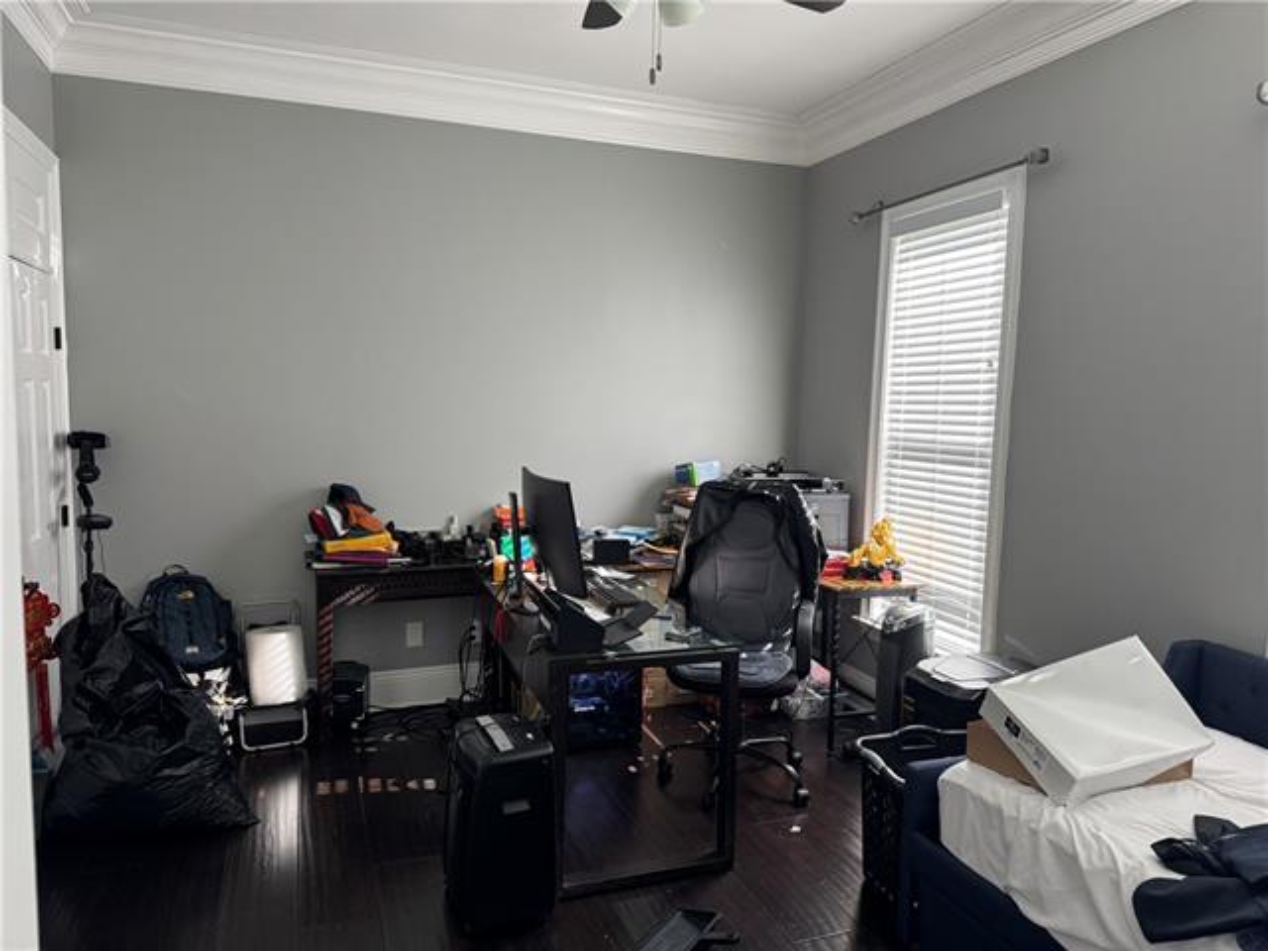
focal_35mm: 24
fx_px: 879
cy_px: 476
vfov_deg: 56.8
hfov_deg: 71.6
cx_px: 634
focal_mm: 6.76
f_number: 1.78
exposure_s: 1/121
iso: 160
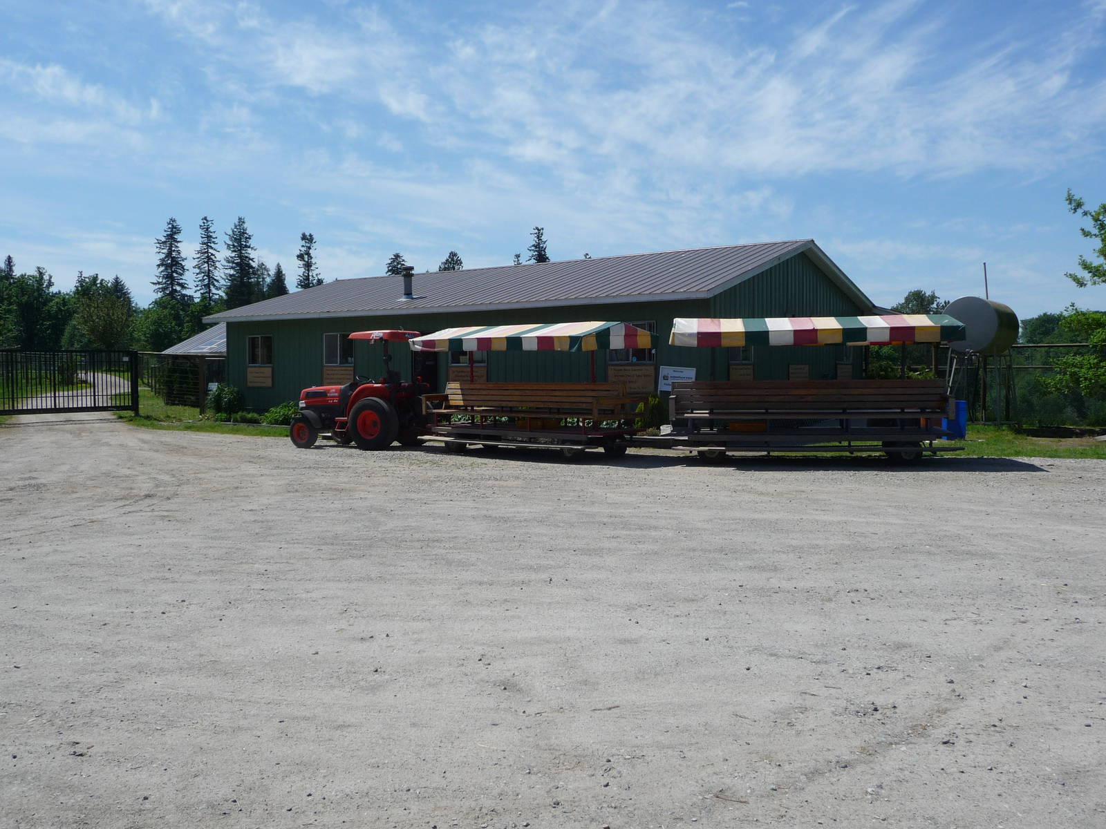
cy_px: 414
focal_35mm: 30
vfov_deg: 46.8
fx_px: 959
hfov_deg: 60.0
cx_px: 553
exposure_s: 1/320
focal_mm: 5
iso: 100
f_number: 8
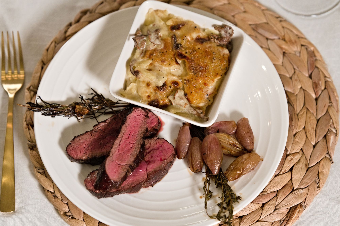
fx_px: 803
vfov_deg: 16.1
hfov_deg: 23.9
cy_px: 113
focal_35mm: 85
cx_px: 170
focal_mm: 85
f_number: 3.2
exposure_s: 1/640
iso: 2500
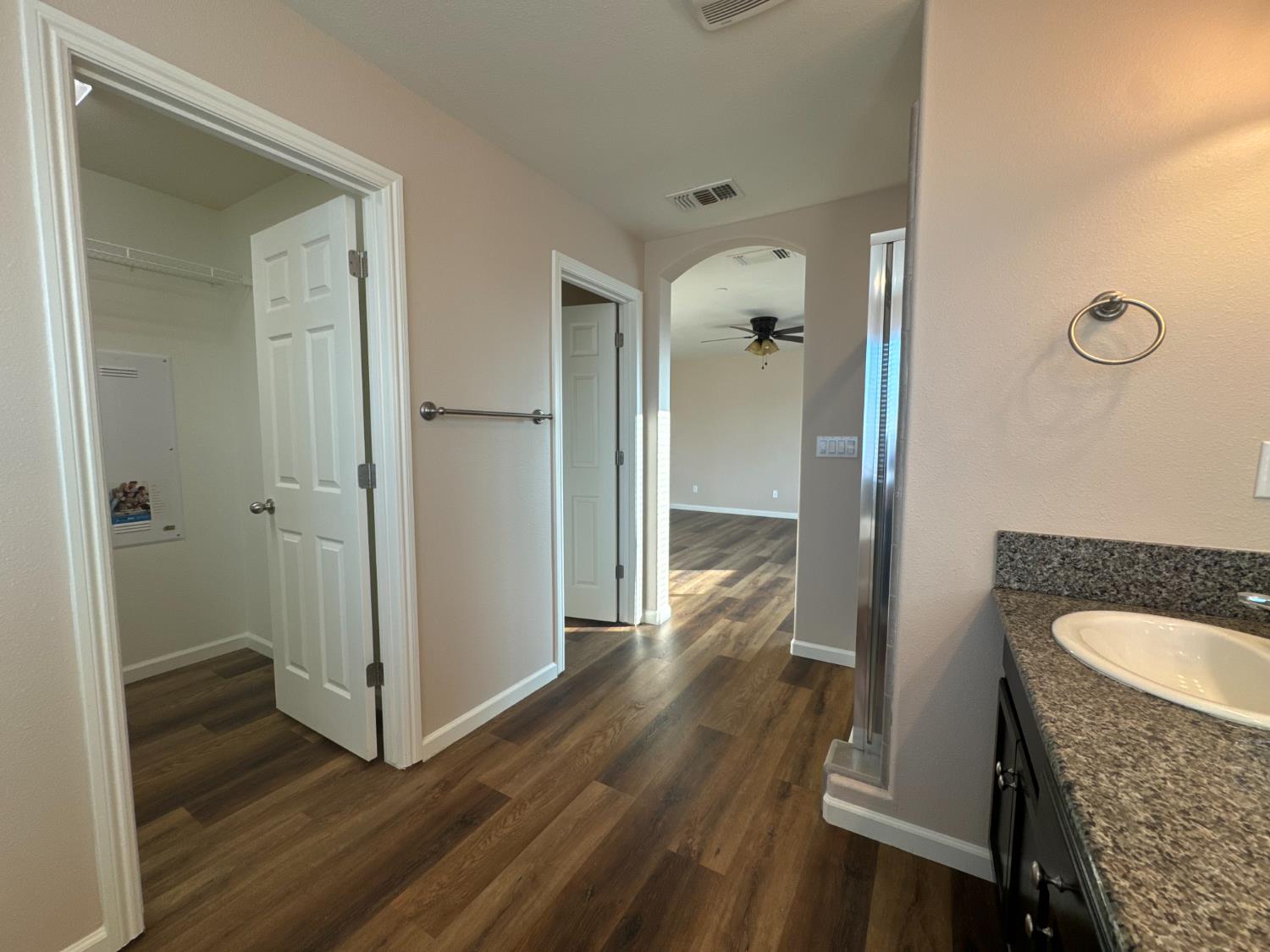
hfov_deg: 102.1
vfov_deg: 85.7
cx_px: 635
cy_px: 476
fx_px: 514
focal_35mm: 14
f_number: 2.2
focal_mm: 2.22
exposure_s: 1/120
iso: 100
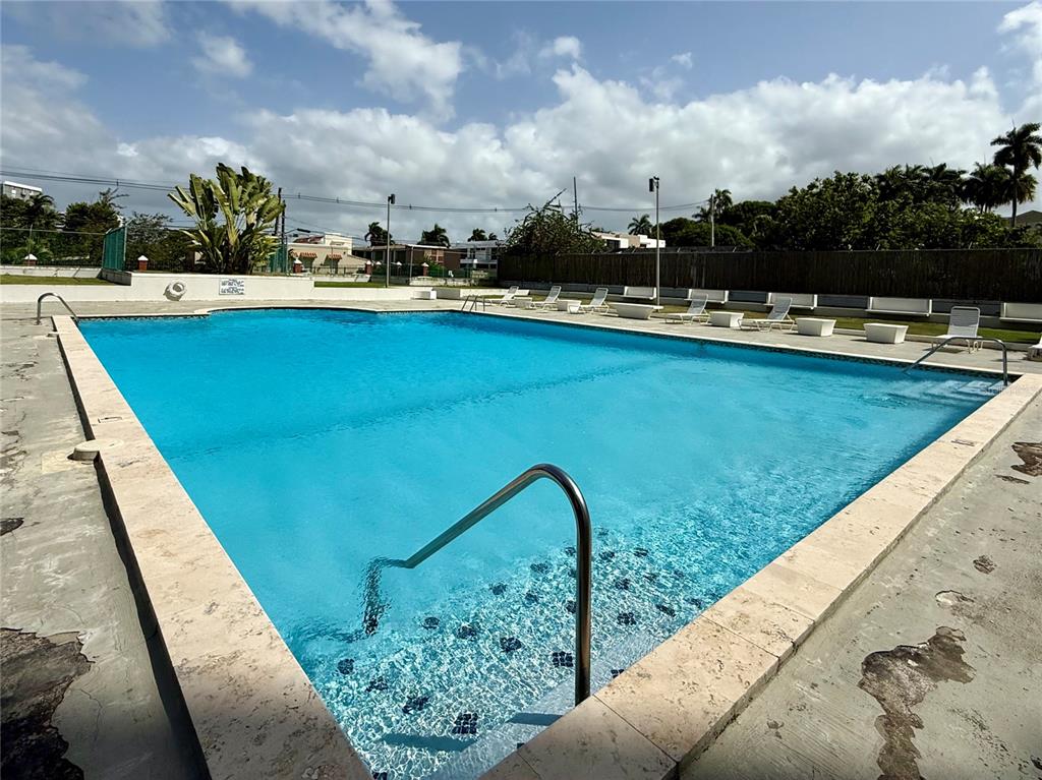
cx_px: 521
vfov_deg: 85.6
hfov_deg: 102.1
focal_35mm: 14
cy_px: 390
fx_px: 421
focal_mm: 2.22
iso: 50
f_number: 2.2
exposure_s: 1/5155
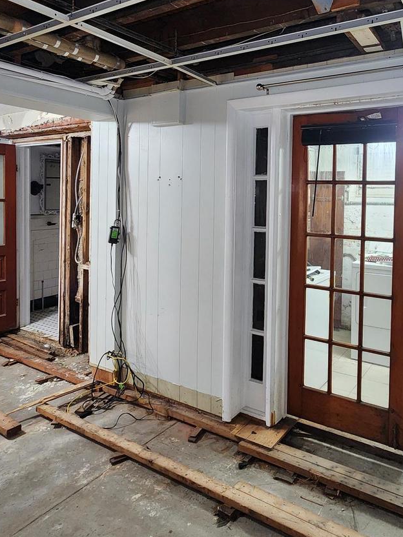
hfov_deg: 56.2
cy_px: 207
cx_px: 251
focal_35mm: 24
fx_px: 373
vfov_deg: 70.6
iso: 320
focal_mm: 2.2
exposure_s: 1/30
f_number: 2.2
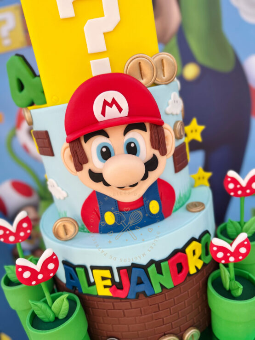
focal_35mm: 26
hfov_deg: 53.1
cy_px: 170
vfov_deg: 67.3
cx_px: 128
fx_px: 255
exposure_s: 1/555
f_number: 1.5
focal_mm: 5.7
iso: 50
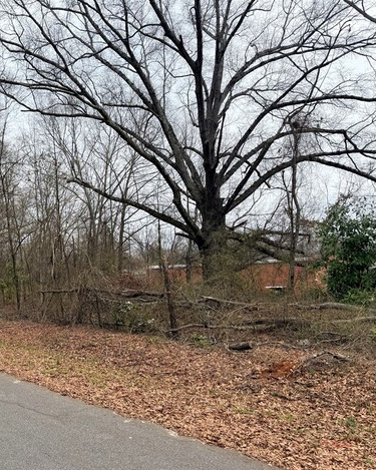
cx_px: 59
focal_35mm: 32
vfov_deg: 55.7
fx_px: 445
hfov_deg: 43.0
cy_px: 240
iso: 80
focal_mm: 6.76
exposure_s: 1/3021
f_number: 1.78
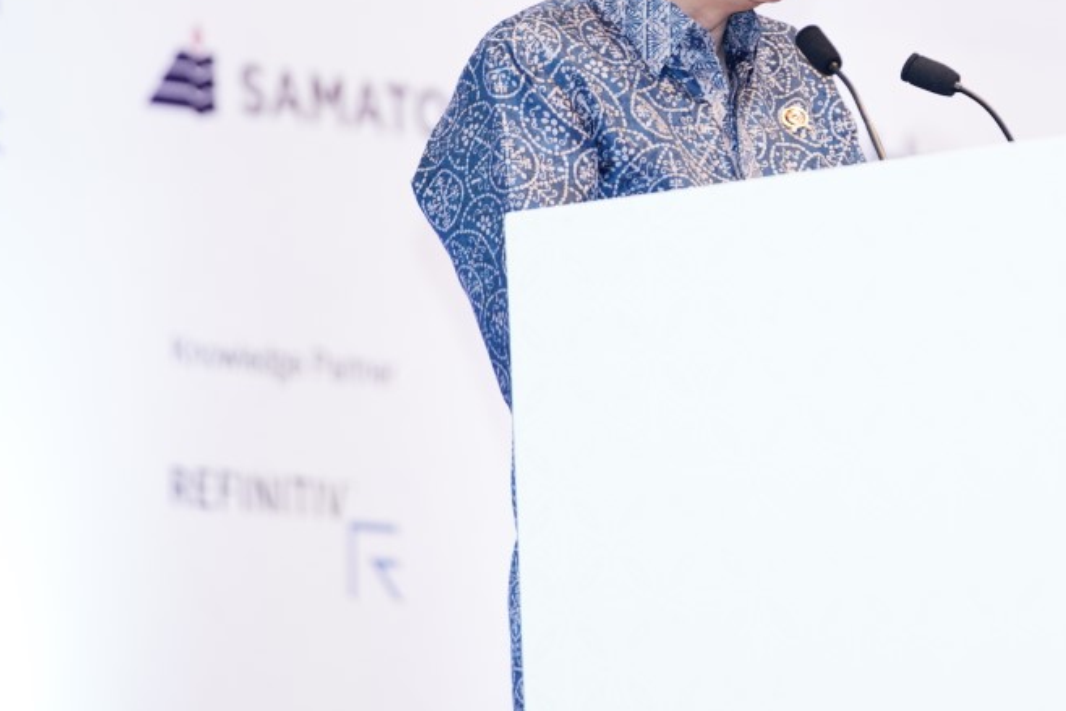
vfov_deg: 3.9
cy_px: 157
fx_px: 10366
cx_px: 811
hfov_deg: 5.9
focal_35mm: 350
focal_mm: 200
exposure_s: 1/250
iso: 1000
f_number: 2.8
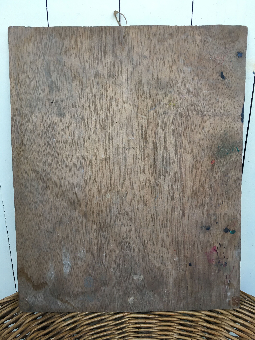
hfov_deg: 48.2
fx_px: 285
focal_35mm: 29
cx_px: 128
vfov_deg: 61.7
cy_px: 170
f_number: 2.2
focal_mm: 4.15
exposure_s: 1/33
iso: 25
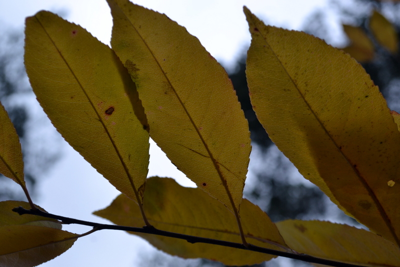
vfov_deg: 22.6
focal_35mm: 60
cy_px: 134
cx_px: 200
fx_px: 667
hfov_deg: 33.4
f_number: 8
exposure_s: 1/125
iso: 180
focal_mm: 40
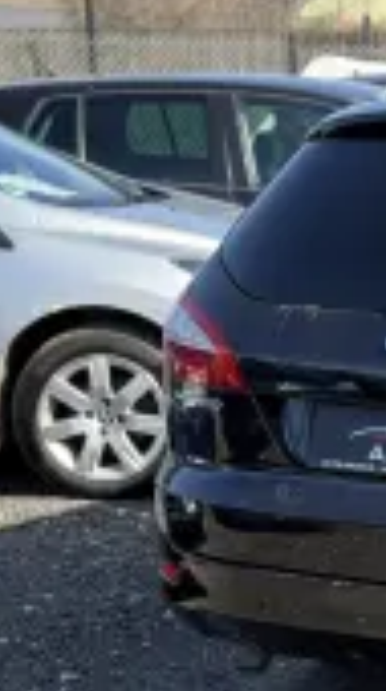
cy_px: 463
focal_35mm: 111
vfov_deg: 19.3
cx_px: 679
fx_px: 2030
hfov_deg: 10.3
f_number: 1.78
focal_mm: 6.76
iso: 64
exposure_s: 1/1055
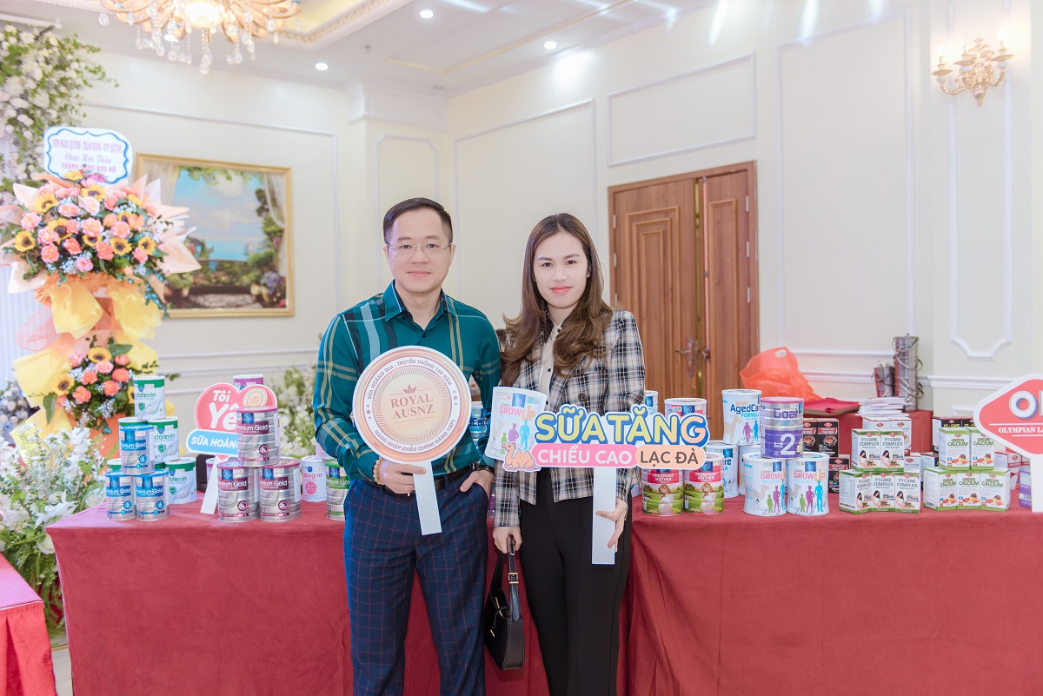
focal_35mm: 31
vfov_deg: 42.4
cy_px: 348
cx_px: 522
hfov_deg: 60.3
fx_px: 898
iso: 640
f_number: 2.8
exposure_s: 1/160
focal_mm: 31
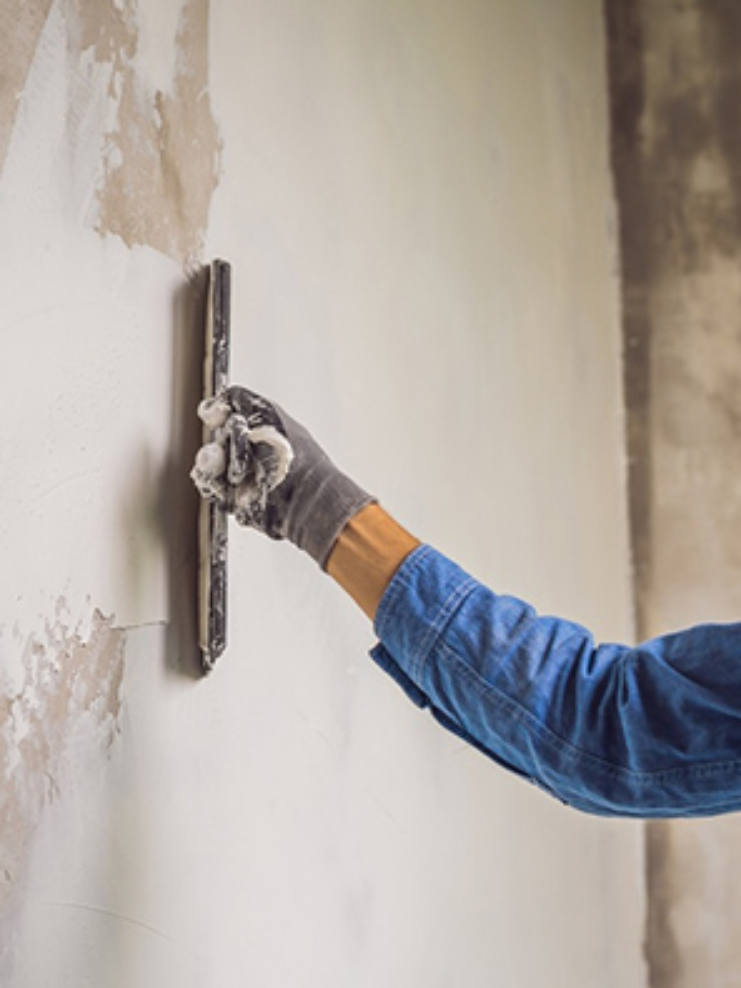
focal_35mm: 73
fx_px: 2085
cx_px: 293
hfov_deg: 20.1
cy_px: 490
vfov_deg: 26.7
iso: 100
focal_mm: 50
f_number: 3.2
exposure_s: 1/200
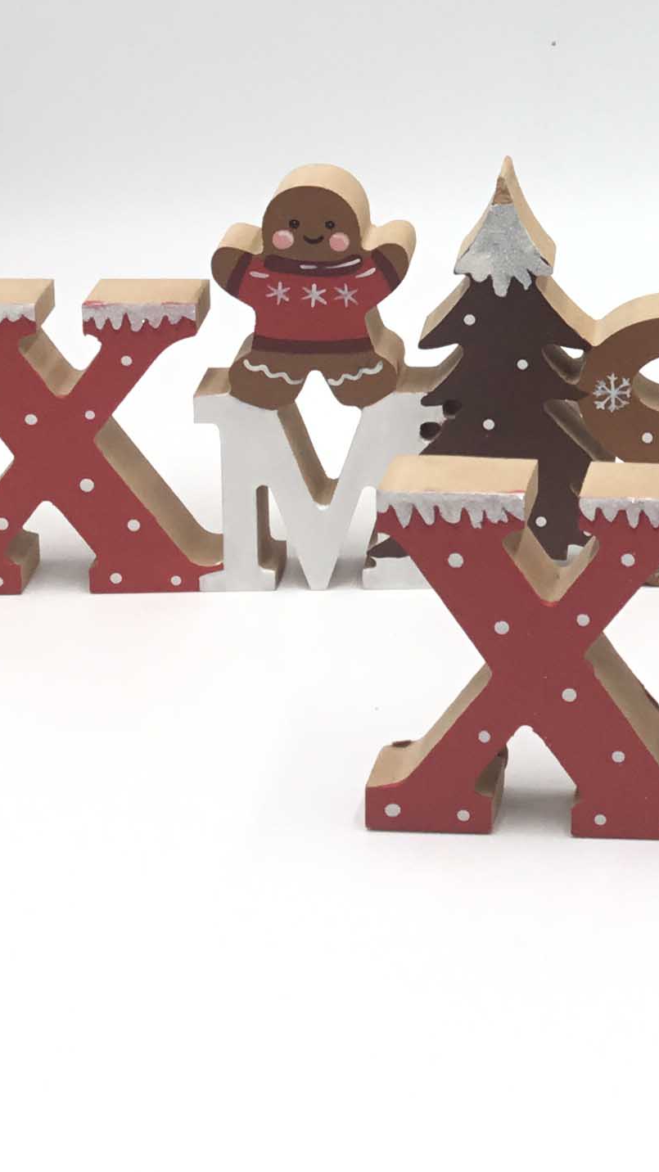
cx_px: 835
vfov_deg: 26.1
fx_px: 2393
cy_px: 5
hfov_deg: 15.0
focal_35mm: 77
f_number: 2.4
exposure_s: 1/142
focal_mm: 3.3
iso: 25
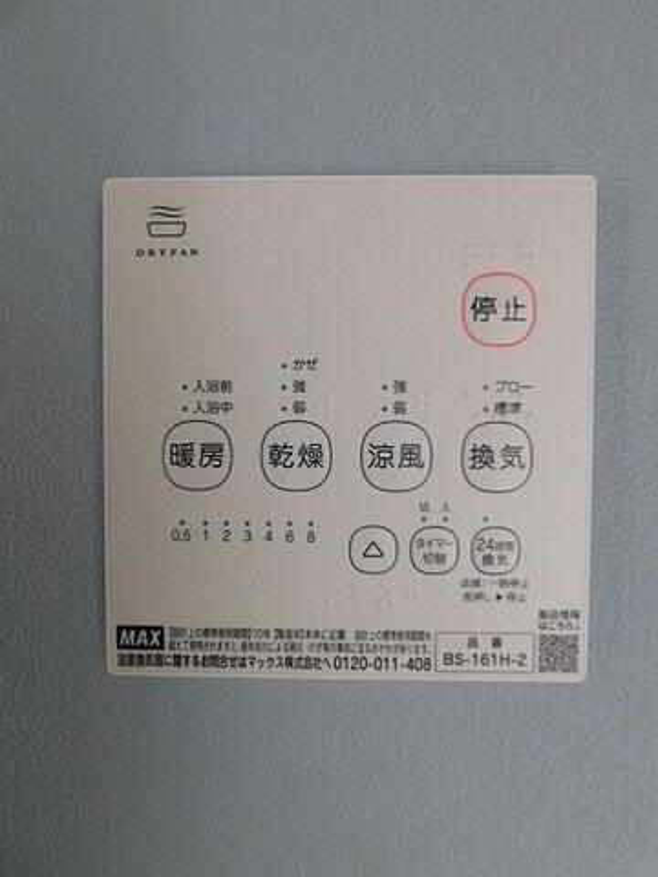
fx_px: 583
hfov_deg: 58.9
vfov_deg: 73.9
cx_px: 329
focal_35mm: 23
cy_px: 438
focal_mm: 4
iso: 400
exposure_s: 1/20
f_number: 3
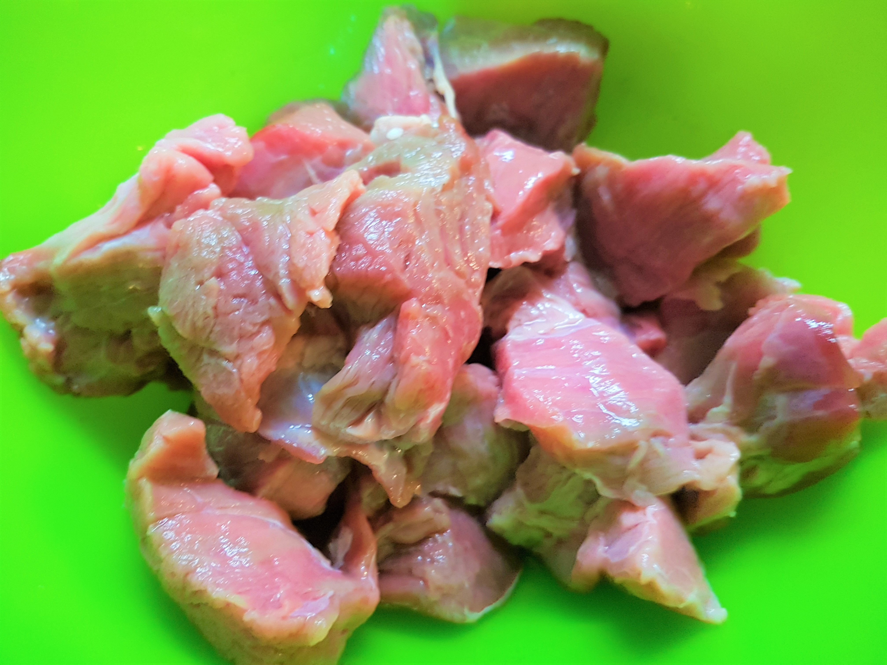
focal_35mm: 26
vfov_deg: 53.1
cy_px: 332
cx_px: 444
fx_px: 666
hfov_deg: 67.3
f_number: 1.7
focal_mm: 4.2
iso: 200
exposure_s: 1/20
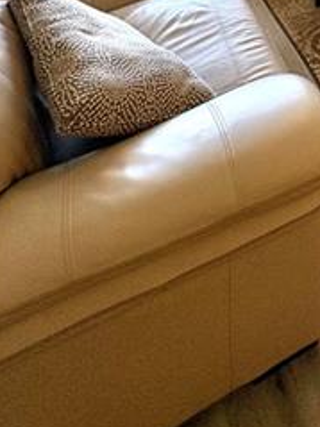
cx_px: 411
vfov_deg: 27.8
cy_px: -220
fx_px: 555
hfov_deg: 27.2
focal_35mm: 45
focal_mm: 2.22
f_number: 2.2
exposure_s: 1/120
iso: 125
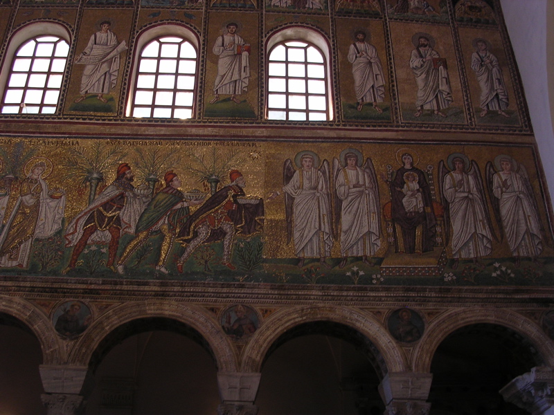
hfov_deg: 43.9
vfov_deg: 33.6
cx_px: 277
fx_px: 688
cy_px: 208
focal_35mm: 43
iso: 100
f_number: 3
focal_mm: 6.6
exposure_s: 1/8.2
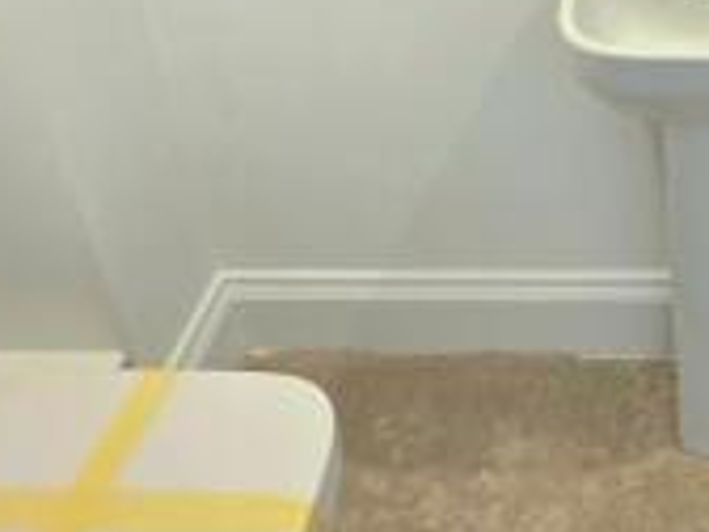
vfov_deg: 28.6
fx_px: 922
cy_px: -82
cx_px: 631
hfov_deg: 39.2
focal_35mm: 45
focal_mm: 2.2
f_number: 1.9
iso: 125
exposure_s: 1/101
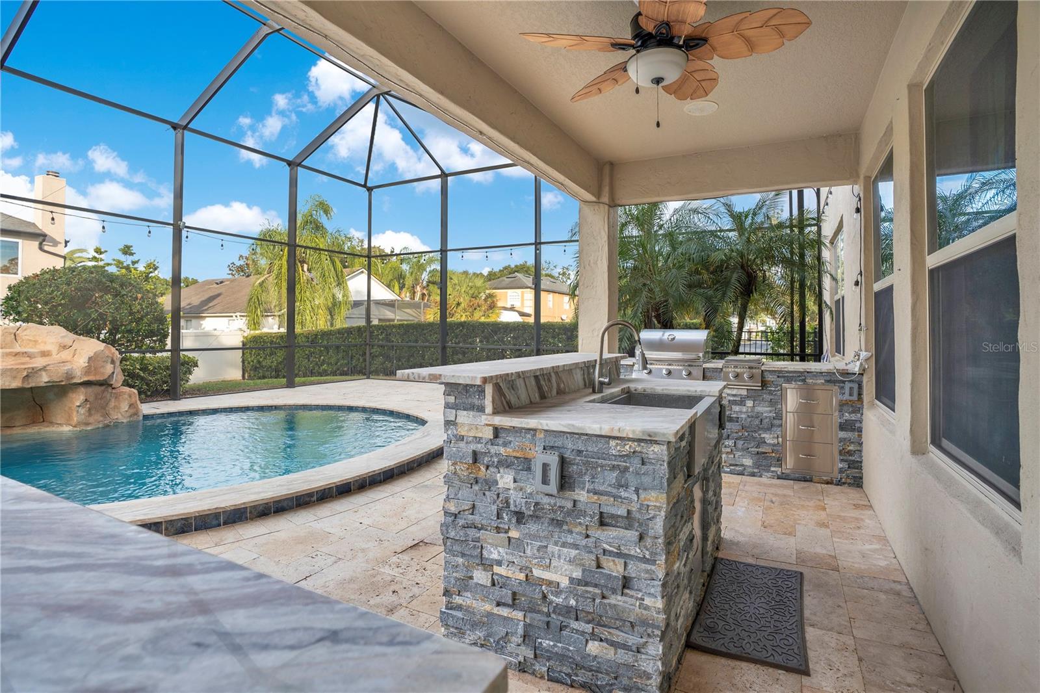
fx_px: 462
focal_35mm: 16
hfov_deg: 96.7
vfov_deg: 73.7
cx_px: 520
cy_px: 346
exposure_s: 1/100
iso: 100
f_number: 4.5
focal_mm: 16
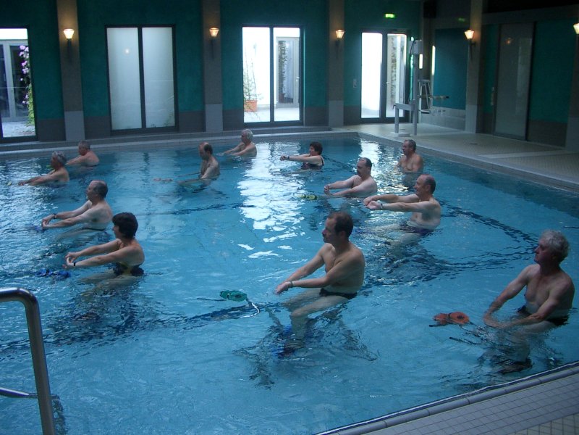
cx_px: 290
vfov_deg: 40.7
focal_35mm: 35
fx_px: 585
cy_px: 218
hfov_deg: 52.6
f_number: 2.6
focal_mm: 5.8
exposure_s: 1/80
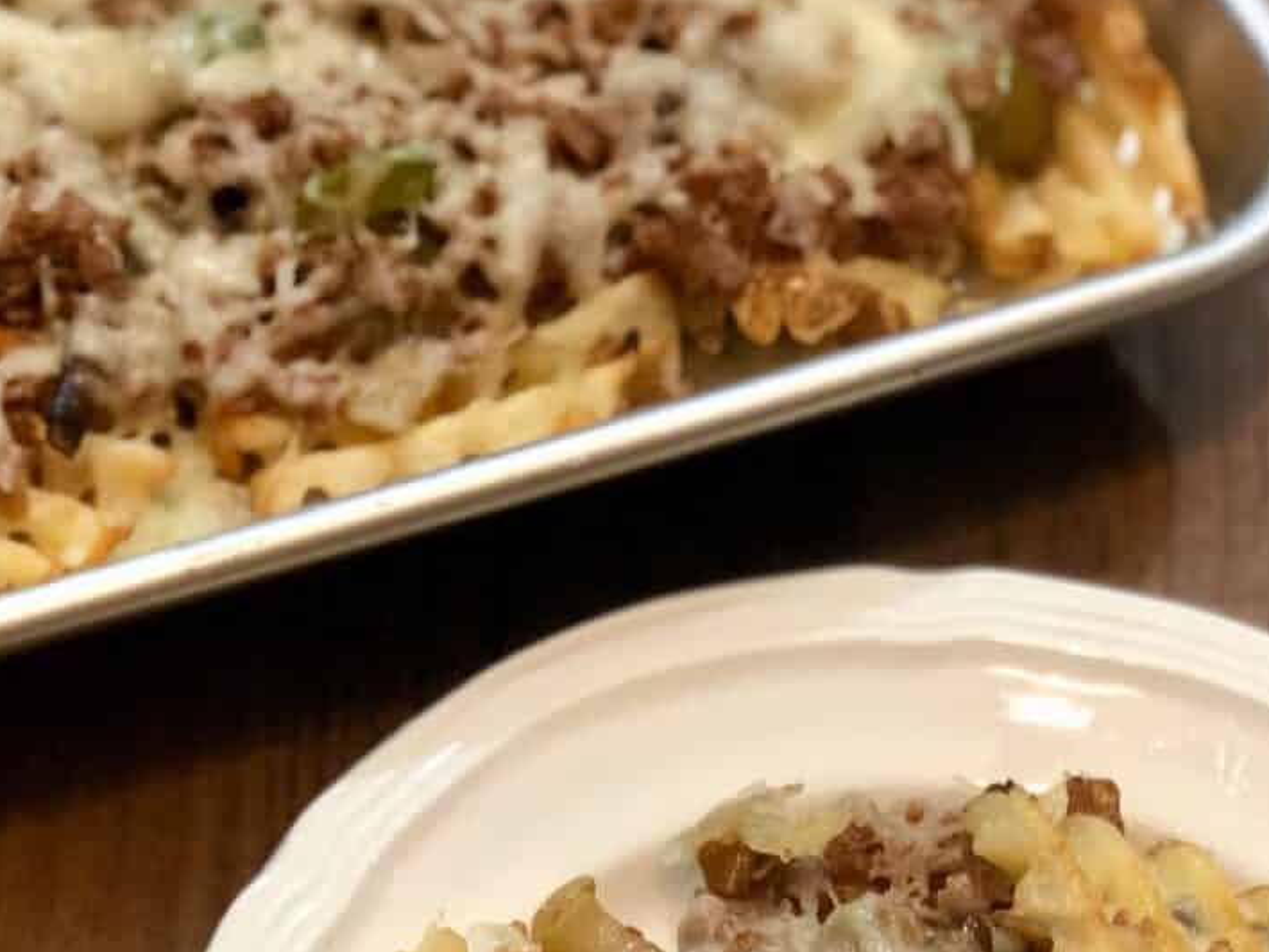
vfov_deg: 13.3
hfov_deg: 17.8
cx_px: 333
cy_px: 960
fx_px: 4033
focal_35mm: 110
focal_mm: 6
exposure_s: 1/17
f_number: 2.4
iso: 160
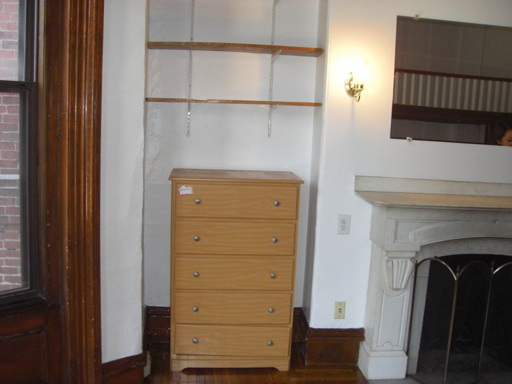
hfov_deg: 49.0
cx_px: 256
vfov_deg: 37.7
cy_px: 192
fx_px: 562
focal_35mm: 38
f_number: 2.7
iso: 200
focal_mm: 6.2
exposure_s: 1/60
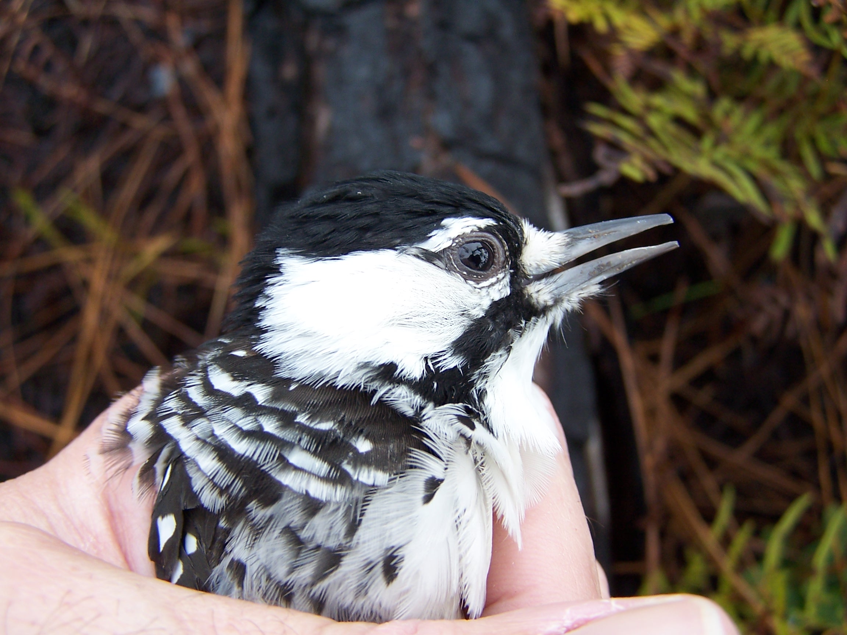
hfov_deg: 46.8
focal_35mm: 40
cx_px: 424
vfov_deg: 36.0
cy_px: 318
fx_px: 979
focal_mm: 6.7
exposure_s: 1/30
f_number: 2.8
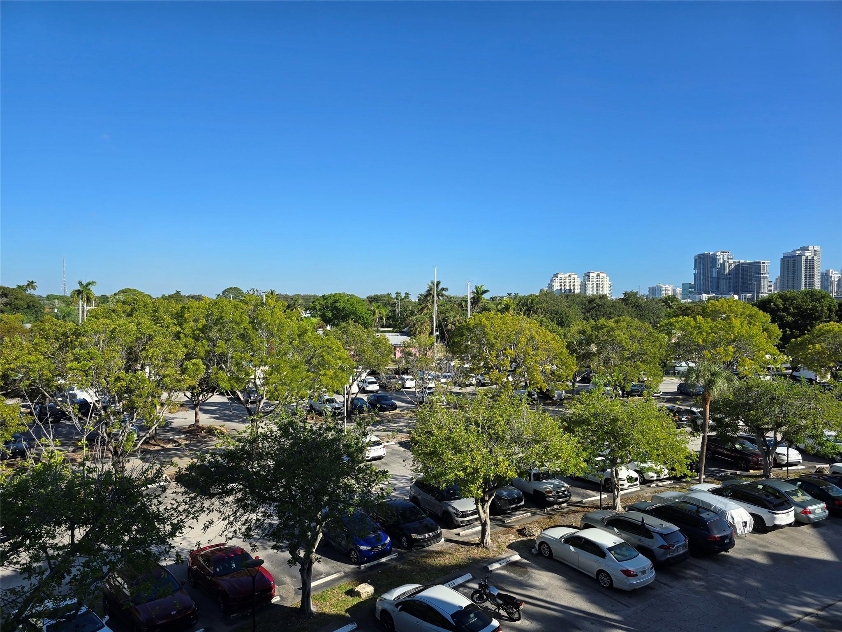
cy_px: 316
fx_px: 559
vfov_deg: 58.9
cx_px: 421
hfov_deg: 73.9
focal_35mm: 23
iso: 12
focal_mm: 6.3
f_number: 1.7
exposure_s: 1/719
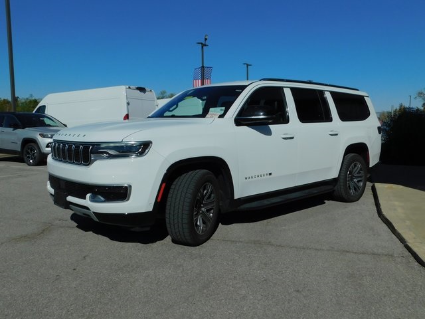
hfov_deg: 60.0
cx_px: 212
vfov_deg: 46.8
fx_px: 368
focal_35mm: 30
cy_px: 160
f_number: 6.4
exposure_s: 1/1500
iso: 125
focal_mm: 5.3
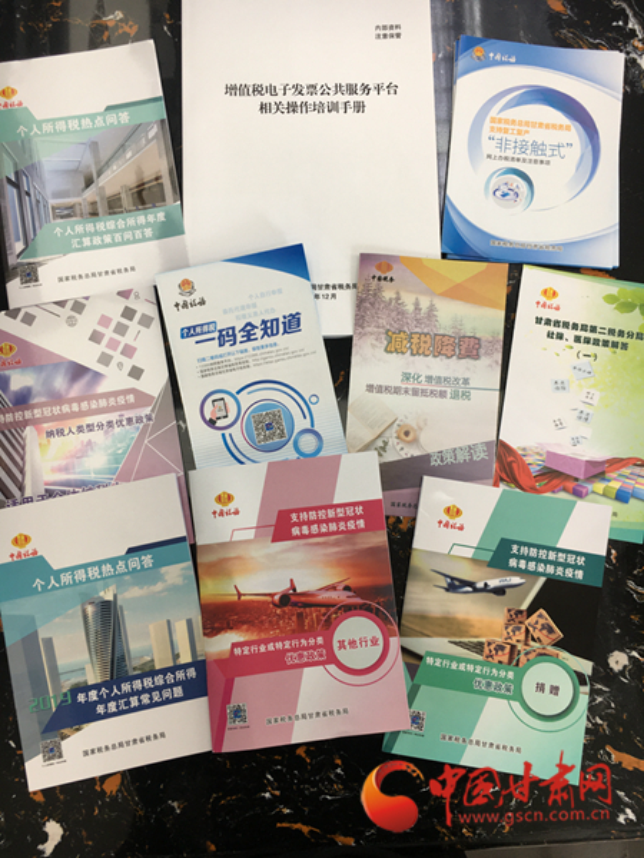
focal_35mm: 29
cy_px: 429
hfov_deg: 48.2
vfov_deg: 61.7
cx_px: 322
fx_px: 719
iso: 32
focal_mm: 4.15
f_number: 2.2
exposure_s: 1/50
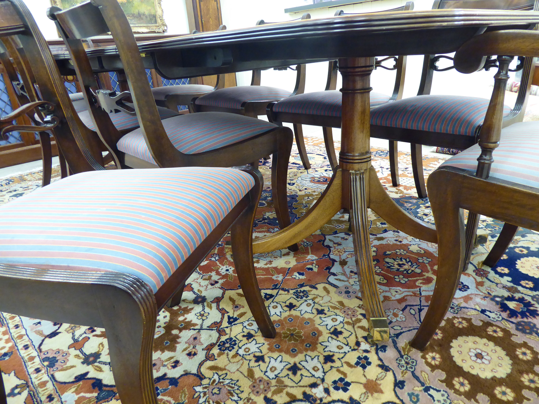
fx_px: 374
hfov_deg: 71.6
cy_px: 202
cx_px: 270
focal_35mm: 24
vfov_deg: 56.8
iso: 400
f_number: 3.3
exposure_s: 1/10
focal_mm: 4.3
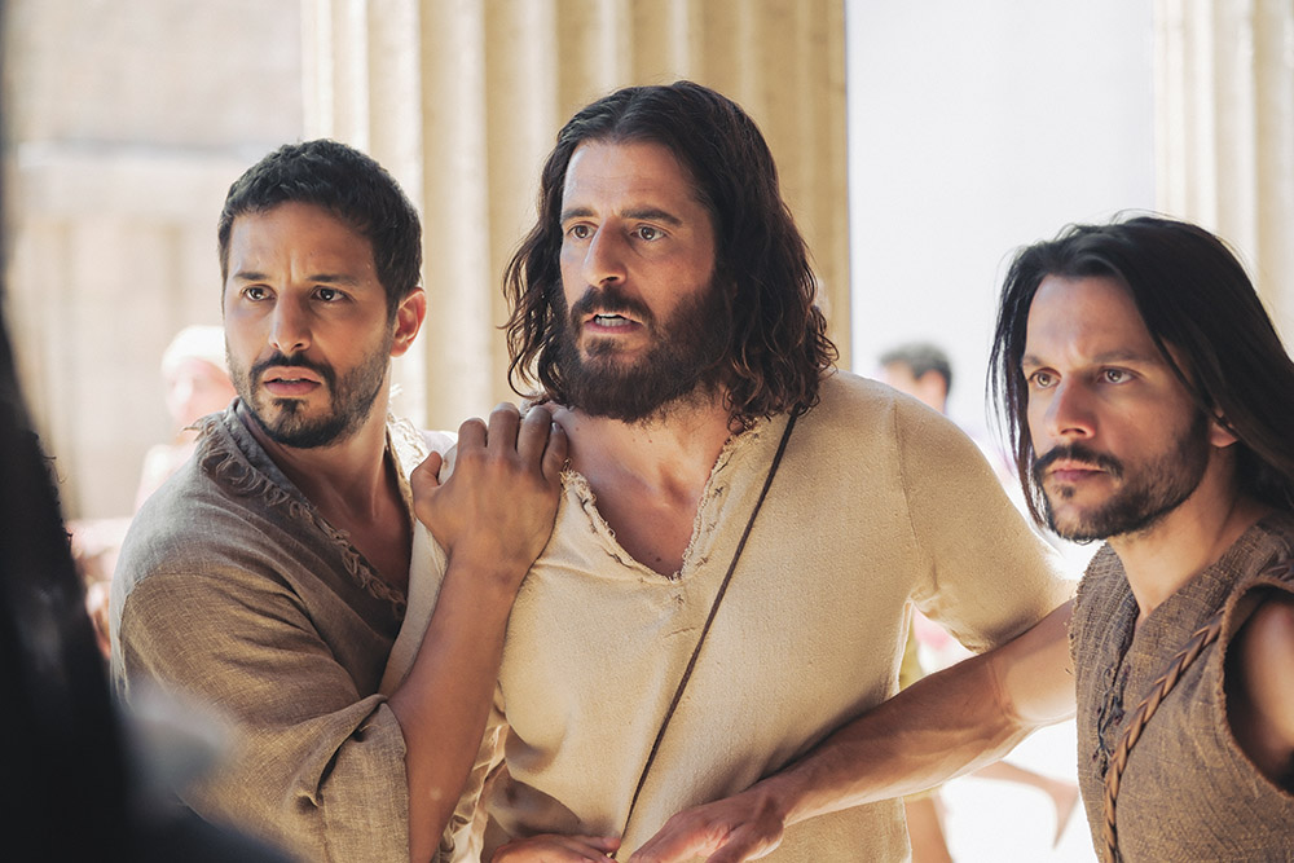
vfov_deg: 11.8
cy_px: 432
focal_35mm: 116
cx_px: 647
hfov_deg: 17.6
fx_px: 4170
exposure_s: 1/450
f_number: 2.8
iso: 200
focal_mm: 77.3
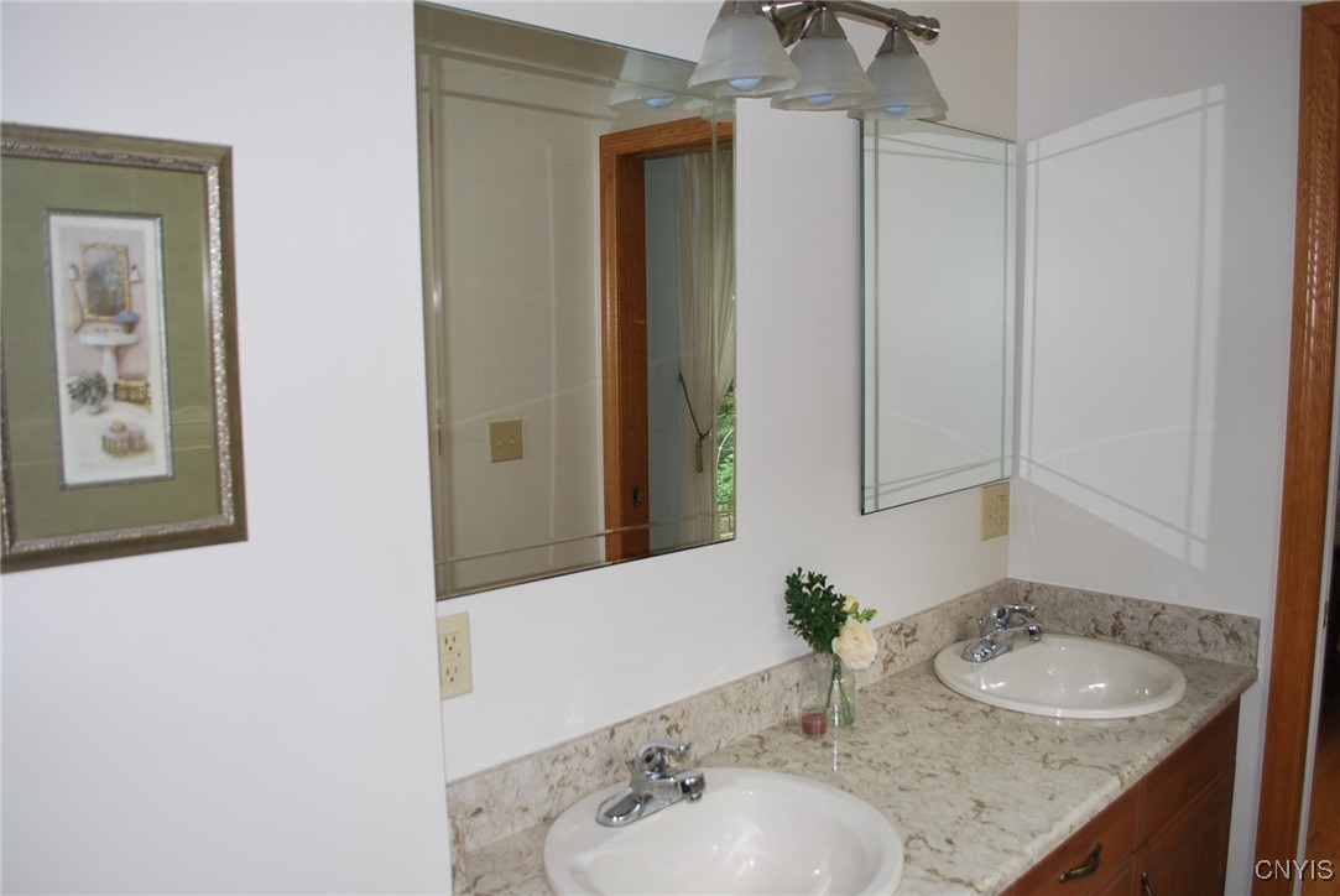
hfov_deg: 67.3
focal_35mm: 27
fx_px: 1006
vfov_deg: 48.0
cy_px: 448
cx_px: 670
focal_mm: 18
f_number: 3.5
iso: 200
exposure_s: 1/60
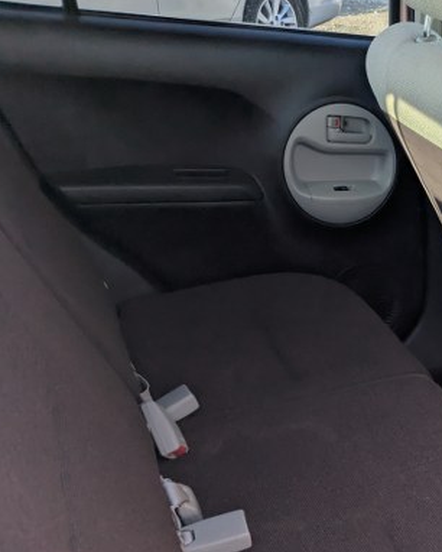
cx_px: 485
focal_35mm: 51
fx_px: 833
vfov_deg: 35.7
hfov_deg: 27.3
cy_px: 422
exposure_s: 1/923
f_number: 1.89
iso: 59
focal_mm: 5.43
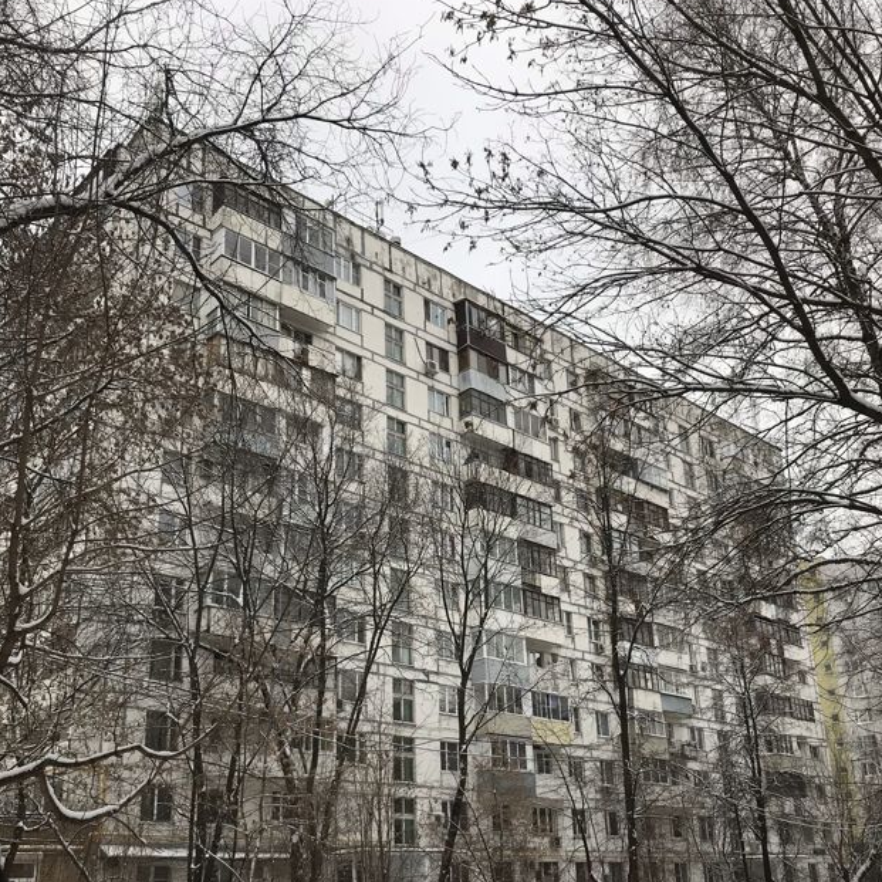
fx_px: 980
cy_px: 584
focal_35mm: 34
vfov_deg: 47.7
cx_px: 450
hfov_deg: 48.4
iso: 20
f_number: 1.8
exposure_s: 1/272
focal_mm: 3.99
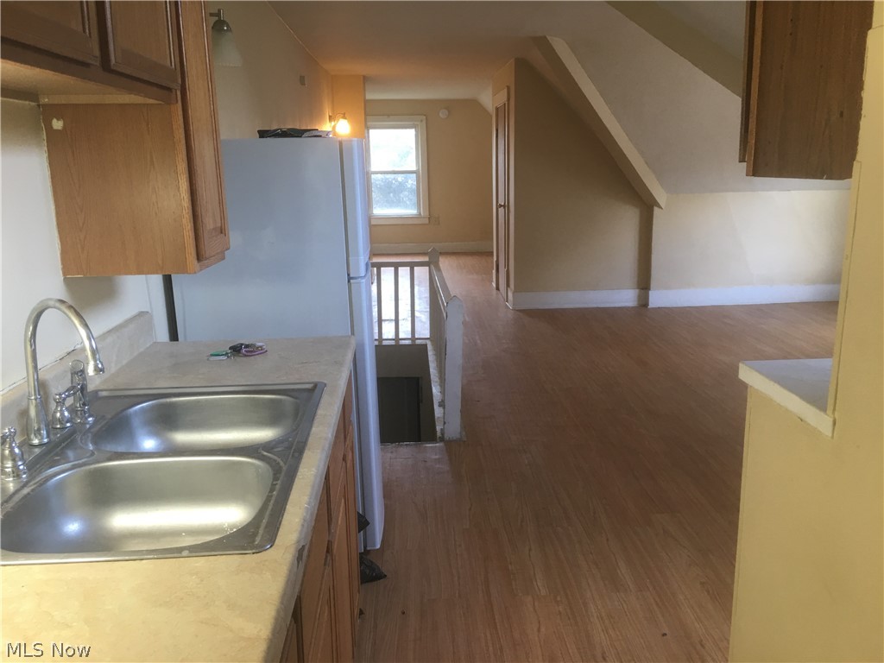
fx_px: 741
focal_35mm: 29
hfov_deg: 61.7
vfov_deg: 48.2
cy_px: 332
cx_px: 442
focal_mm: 4.15
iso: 25
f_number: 2.2
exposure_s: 1/15
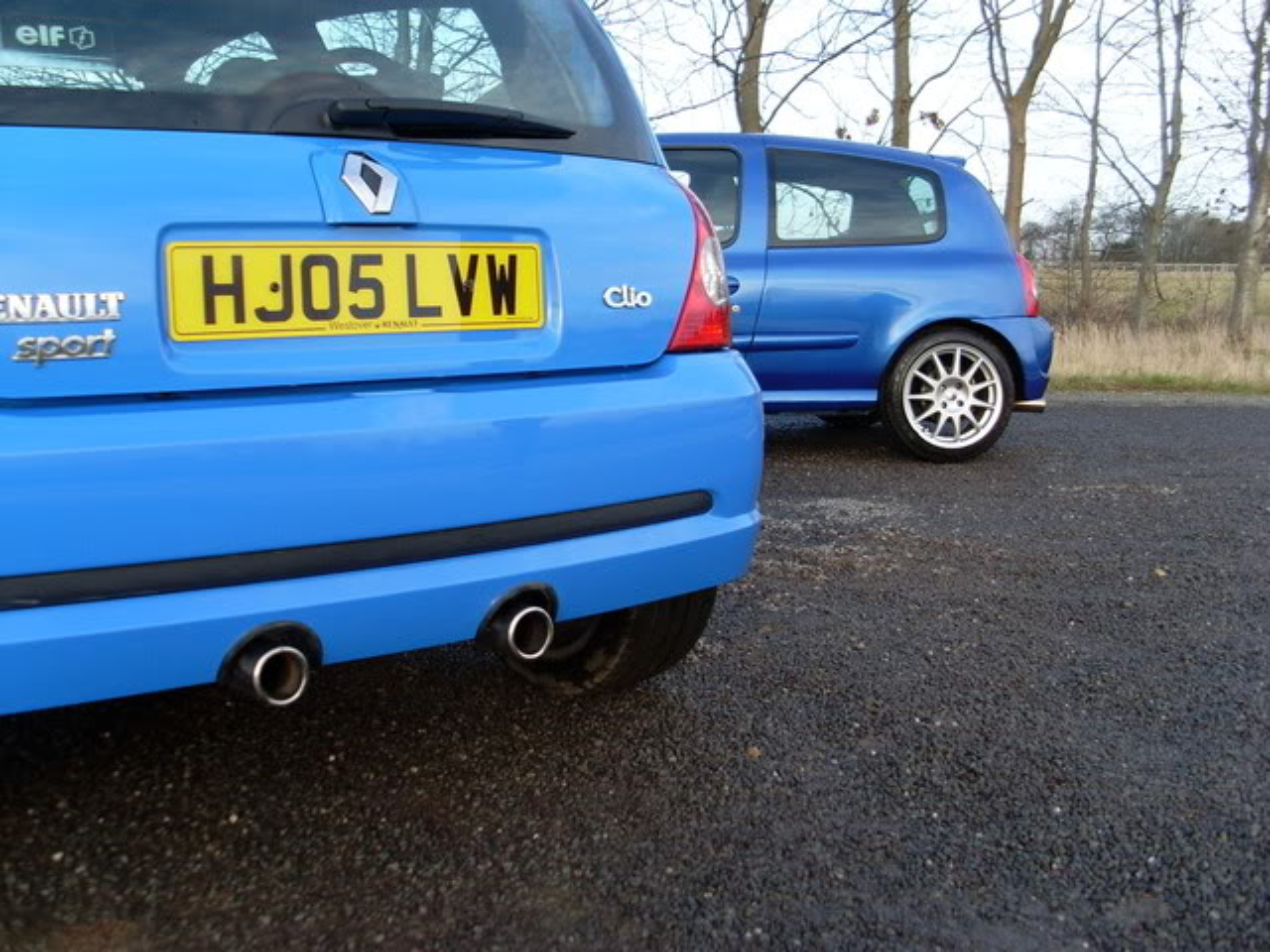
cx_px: 635
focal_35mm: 38
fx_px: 1394
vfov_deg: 37.7
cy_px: 476
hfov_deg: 49.0
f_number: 3
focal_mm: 6.3
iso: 80
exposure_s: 1/180
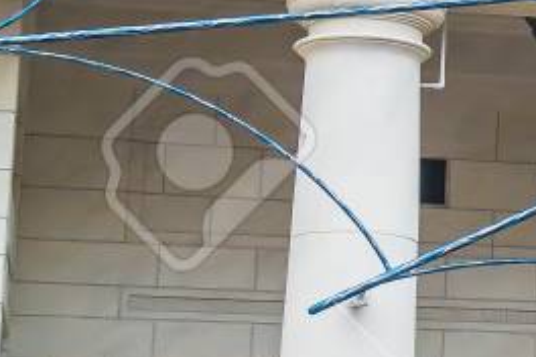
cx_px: 1310
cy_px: 82
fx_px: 3007
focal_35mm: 202
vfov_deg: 6.8
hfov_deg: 9.1
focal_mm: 41
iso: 500
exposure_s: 1/60
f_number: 8
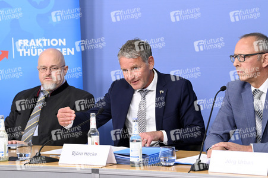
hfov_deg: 13.7
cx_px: 134
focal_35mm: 150
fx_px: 1116
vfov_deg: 9.1
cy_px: 89
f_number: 5.6
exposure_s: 1/400
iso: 3200
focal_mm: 150
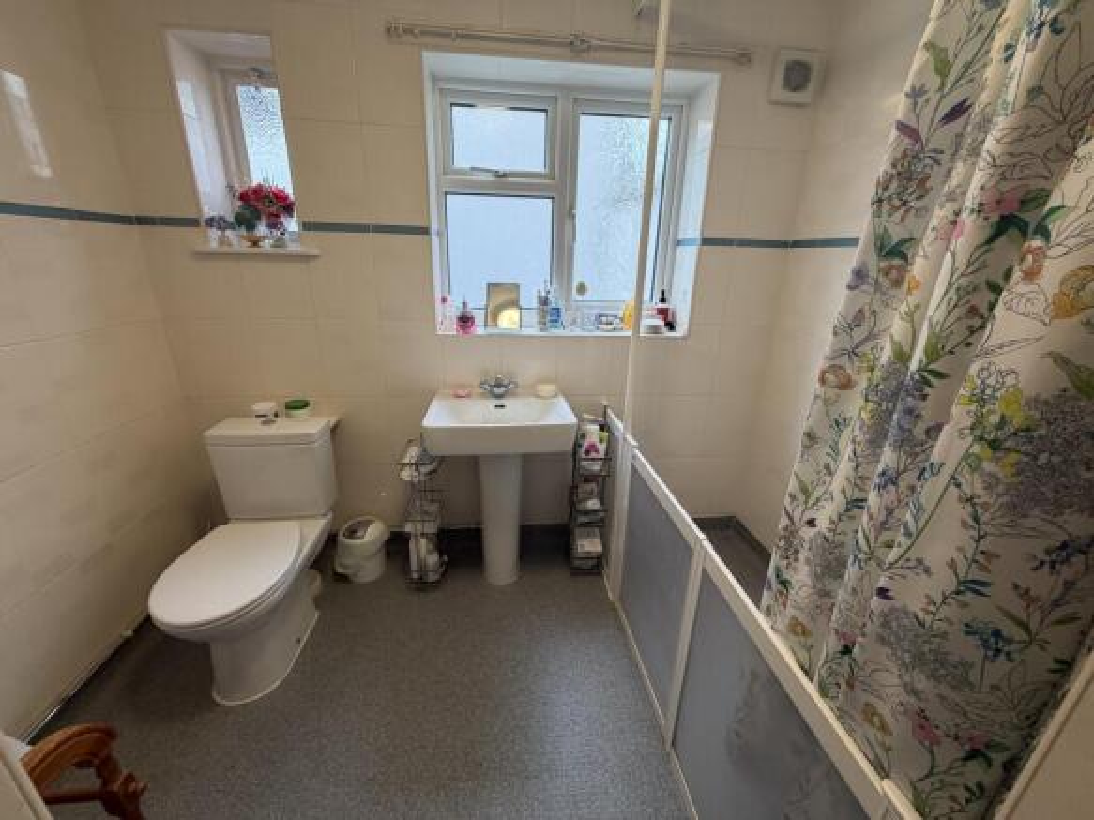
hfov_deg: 102.1
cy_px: 410
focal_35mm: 14
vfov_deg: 85.7
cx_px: 547
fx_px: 442
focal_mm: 2.22
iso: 160
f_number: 2.2
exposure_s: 1/50
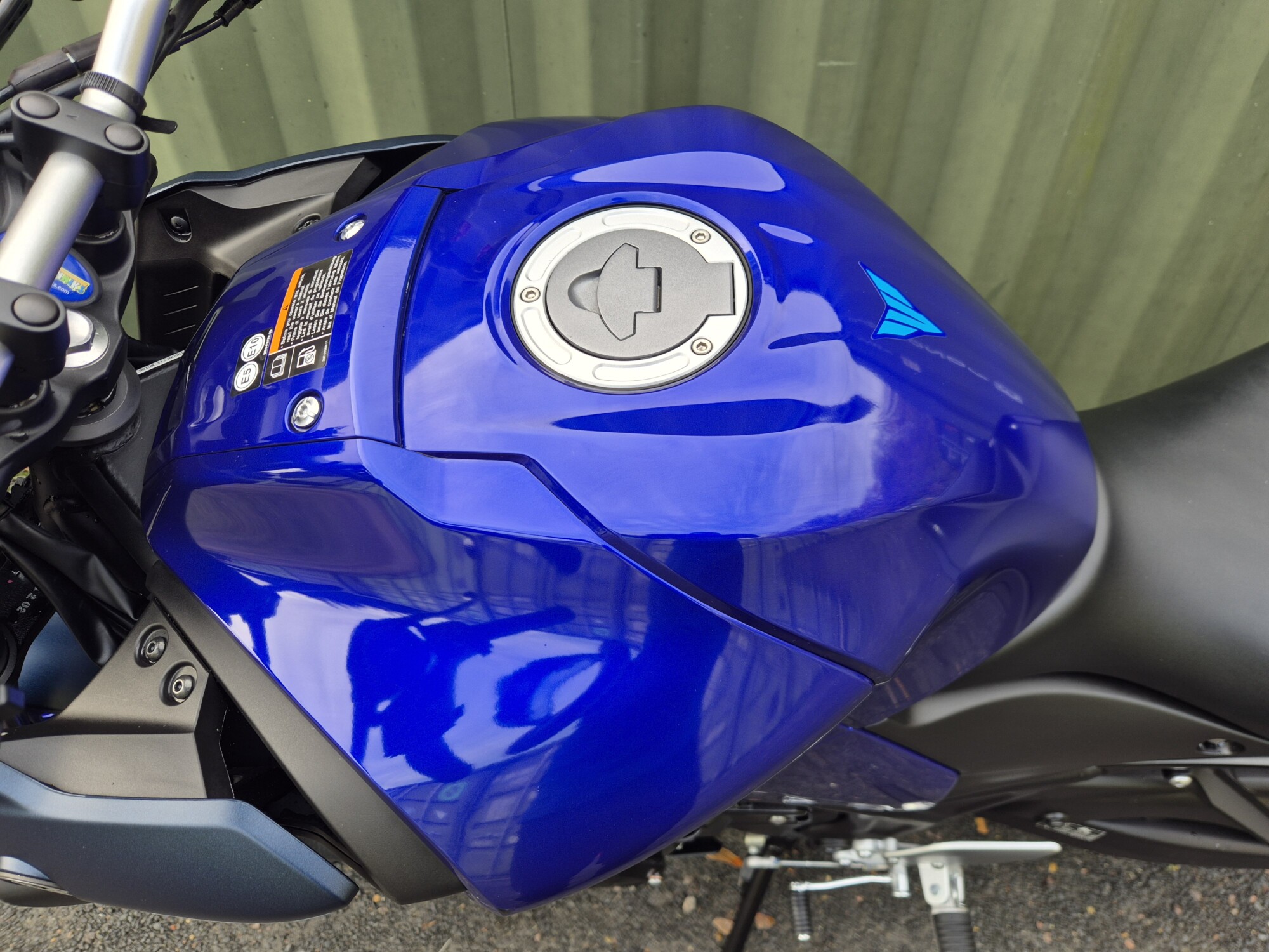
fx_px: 843
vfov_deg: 58.9
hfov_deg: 73.9
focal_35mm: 23
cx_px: 634
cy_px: 476
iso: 32
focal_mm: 5.4
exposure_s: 1/180
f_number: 1.8
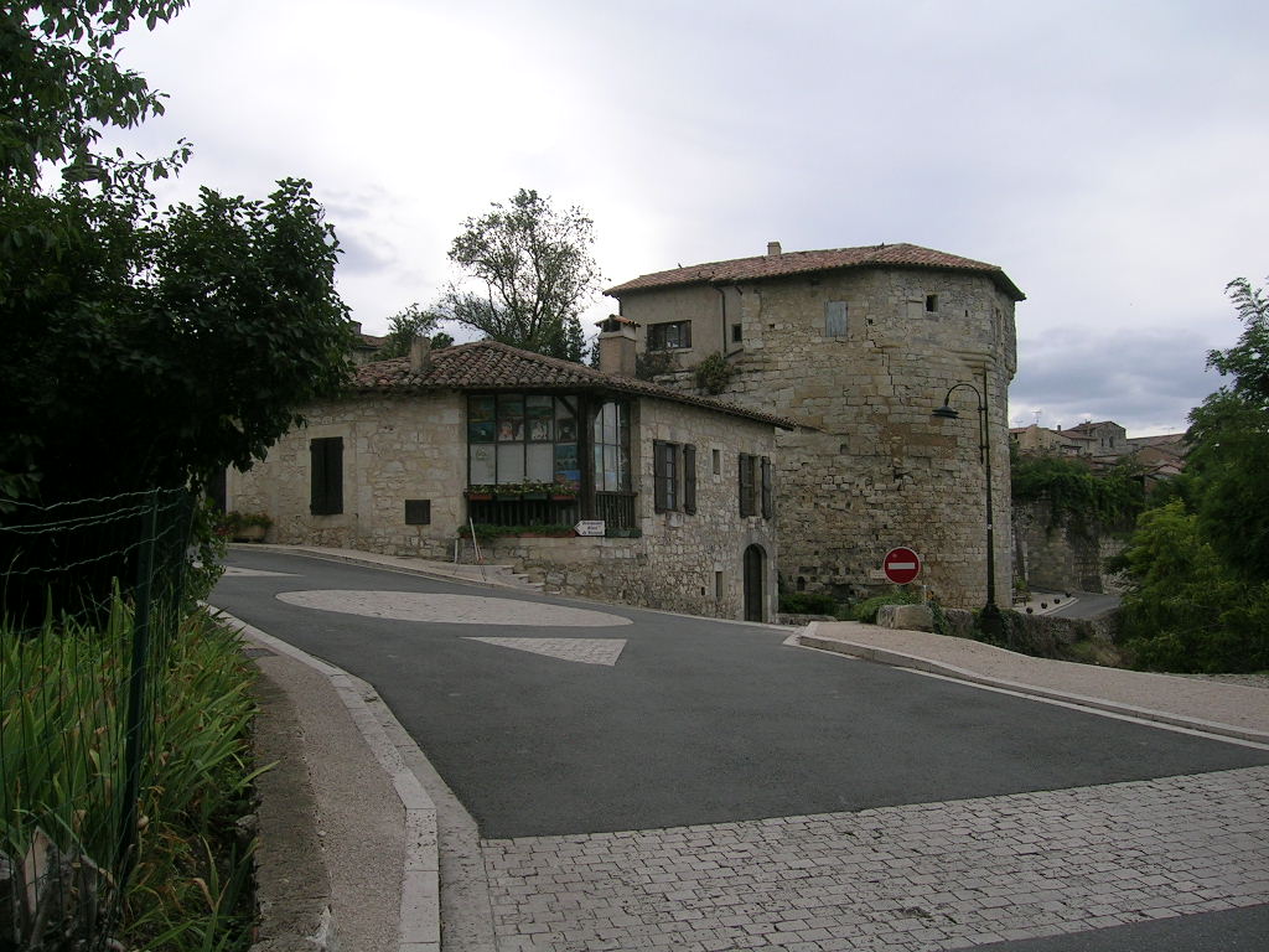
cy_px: 476
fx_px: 1283
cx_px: 634
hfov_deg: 52.6
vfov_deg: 40.7
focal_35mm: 35
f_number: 4.8
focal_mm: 5.4
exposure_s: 1/436
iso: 50
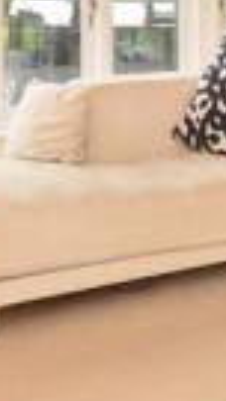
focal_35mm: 76
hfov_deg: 15.0
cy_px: -3
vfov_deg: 26.3
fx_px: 809
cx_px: 318
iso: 500
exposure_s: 1/160
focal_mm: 10
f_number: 8
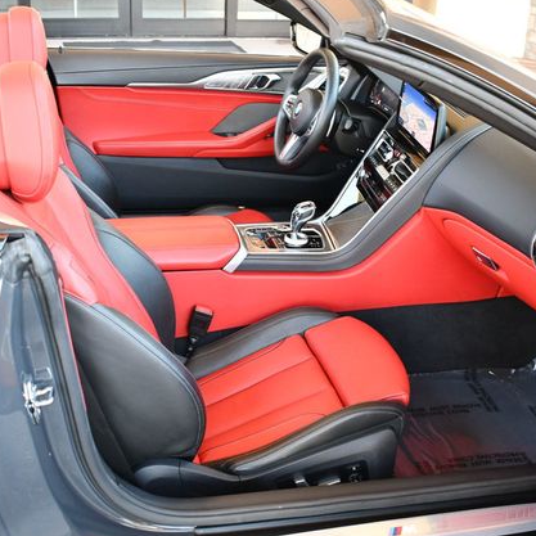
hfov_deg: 36.0
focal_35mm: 47
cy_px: 267
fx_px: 823
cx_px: 238
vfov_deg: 36.1
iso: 800
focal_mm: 18
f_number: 3.5
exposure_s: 1/125
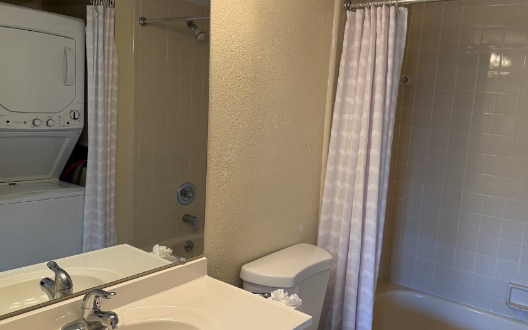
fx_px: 446
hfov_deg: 61.1
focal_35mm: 31
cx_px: 290
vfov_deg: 40.6
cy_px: 169
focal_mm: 6.76
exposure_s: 1/120
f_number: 1.78
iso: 125
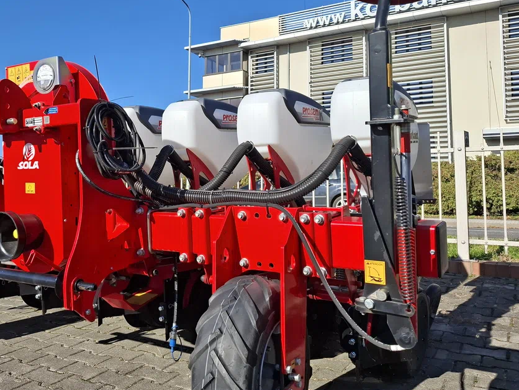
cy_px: 161
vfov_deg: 42.8
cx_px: 174
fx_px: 495
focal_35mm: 33
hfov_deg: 54.3
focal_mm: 5.54
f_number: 1.8
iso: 50
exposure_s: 1/2639
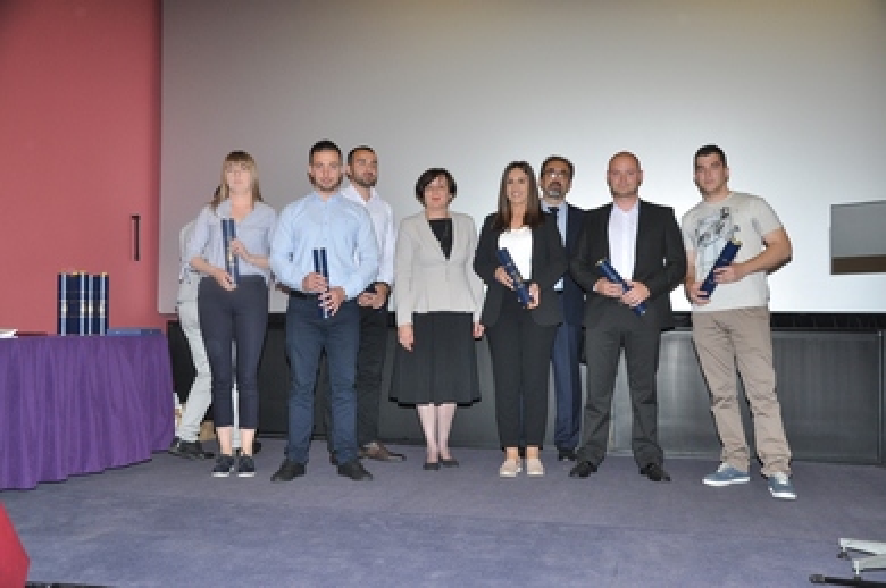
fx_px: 885
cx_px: 443
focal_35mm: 36
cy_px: 294
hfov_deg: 53.2
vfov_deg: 36.8
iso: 500
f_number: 3.8
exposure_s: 1/100
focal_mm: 24
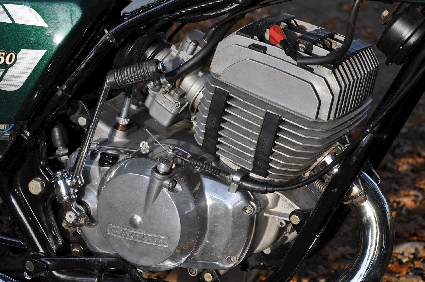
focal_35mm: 93
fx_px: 1097
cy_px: 141
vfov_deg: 14.7
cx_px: 212
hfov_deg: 21.9
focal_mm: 62
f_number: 8
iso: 200
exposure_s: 1/250
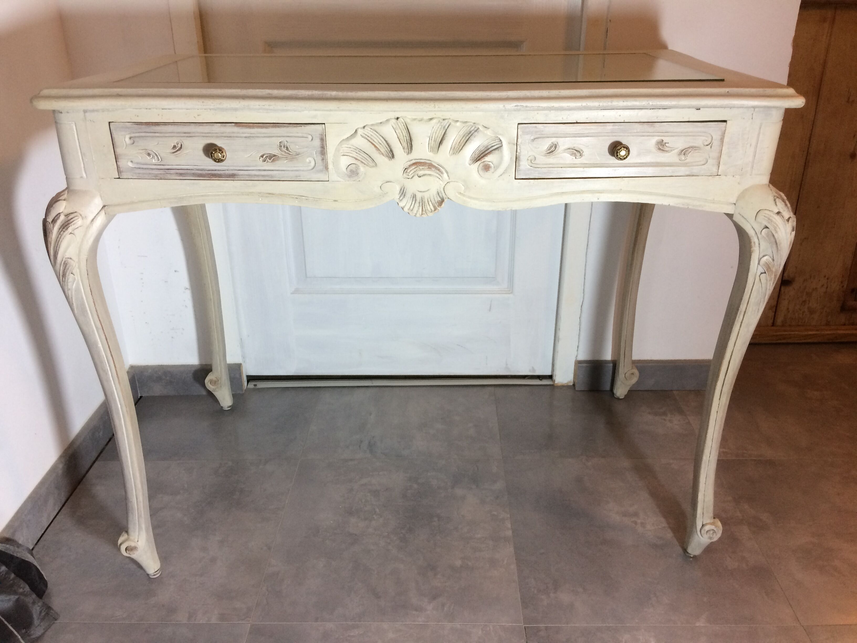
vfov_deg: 48.2
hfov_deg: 61.7
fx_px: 718
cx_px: 428
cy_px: 322
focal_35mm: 29
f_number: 2.2
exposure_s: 1/33
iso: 125
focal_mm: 4.15
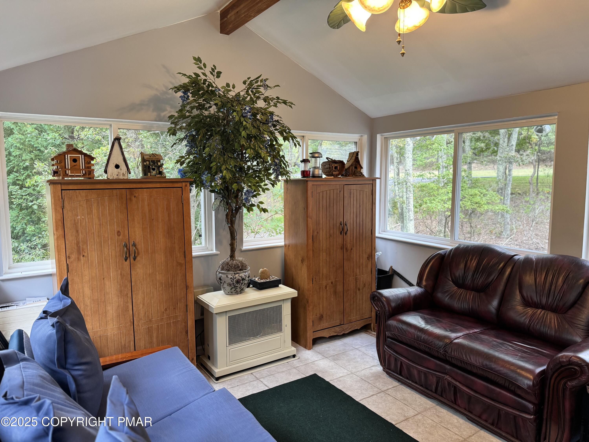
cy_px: 221
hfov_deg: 71.6
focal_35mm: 24
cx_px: 294
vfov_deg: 56.8
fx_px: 408
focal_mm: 6.76
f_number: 1.78
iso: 200
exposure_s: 1/120
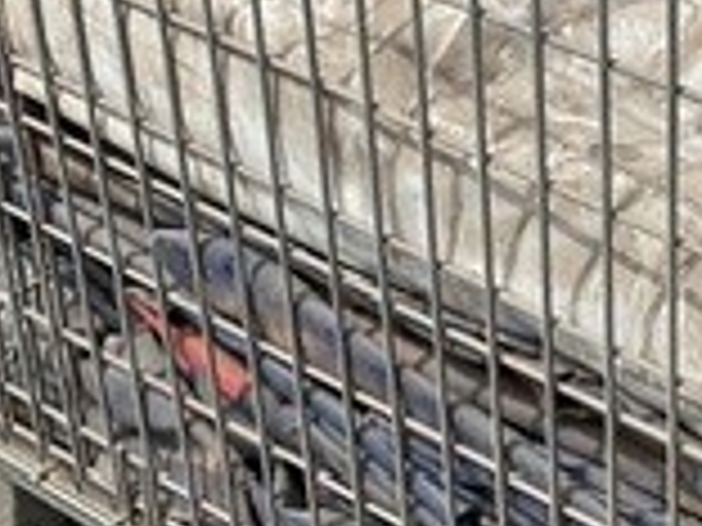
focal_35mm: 119
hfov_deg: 16.3
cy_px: 297
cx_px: 666
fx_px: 2413
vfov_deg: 12.4
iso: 16
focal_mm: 3
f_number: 1.8
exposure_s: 1/1626
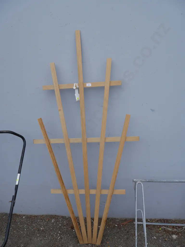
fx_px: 199
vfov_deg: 63.4
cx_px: 92
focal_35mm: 28
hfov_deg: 49.8
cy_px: 124
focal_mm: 14
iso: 200
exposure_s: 1/320
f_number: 6.3
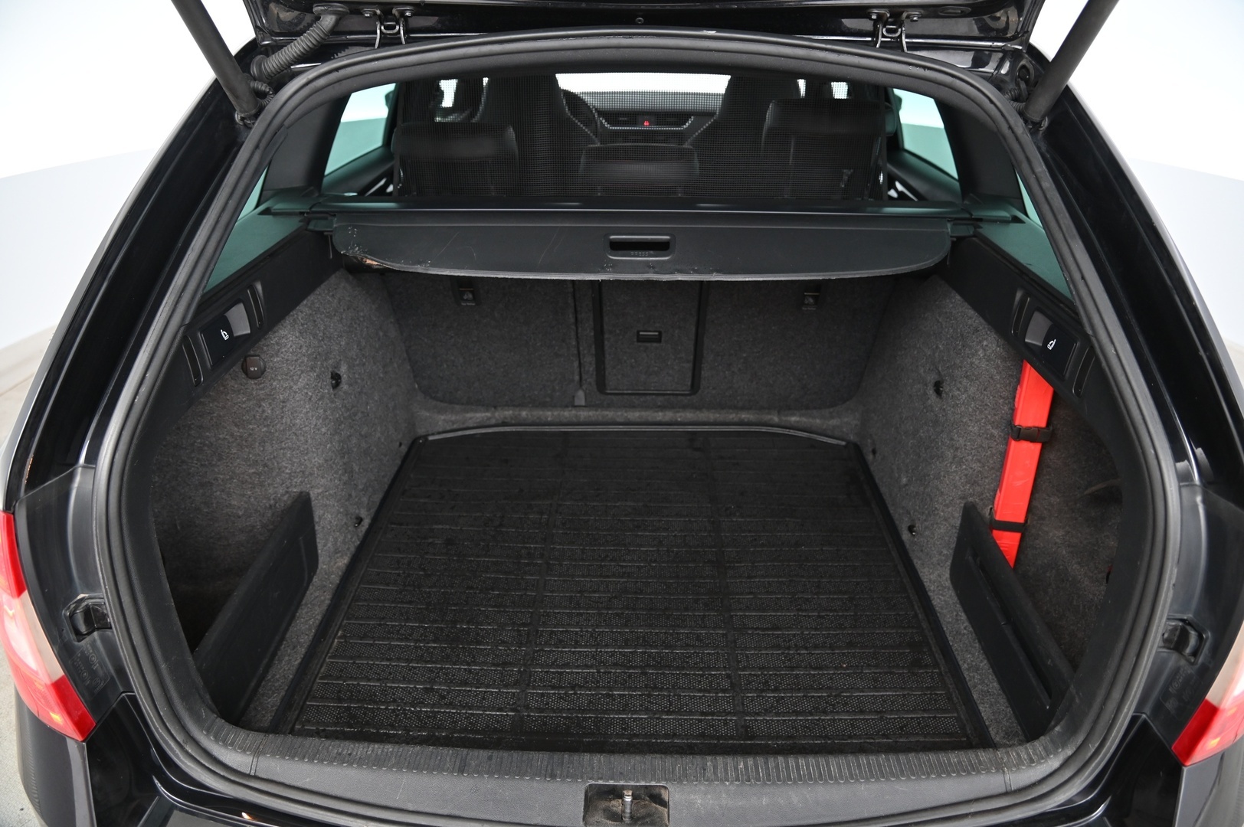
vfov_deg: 53.1
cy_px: 414
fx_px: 829
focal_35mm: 24
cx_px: 622
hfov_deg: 73.8
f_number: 4
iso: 2000
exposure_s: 1/25
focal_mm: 24
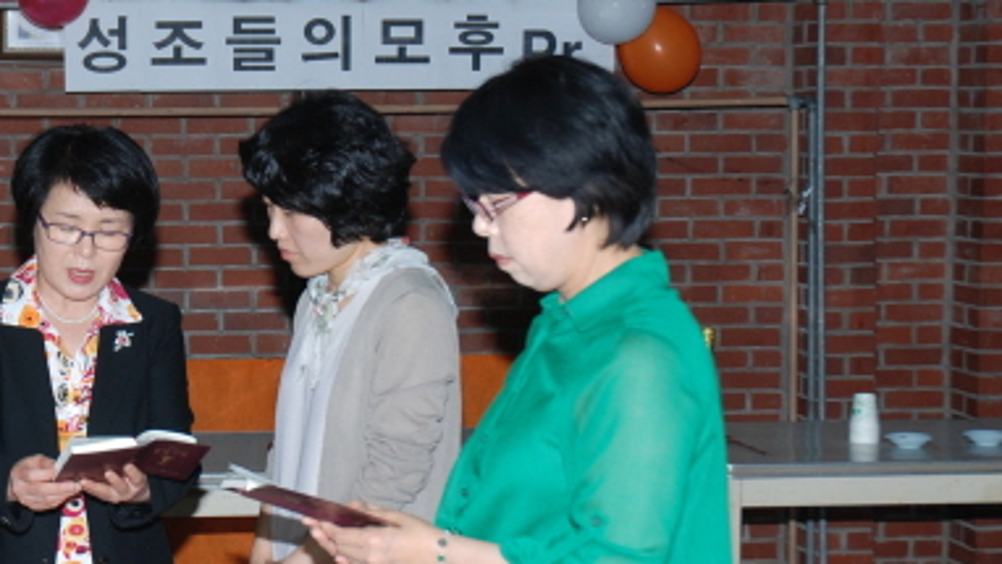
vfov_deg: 13.2
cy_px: 277
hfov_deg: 22.6
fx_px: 2444
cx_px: 108
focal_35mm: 92
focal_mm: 31
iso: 200
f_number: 5.6
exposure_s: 1/60
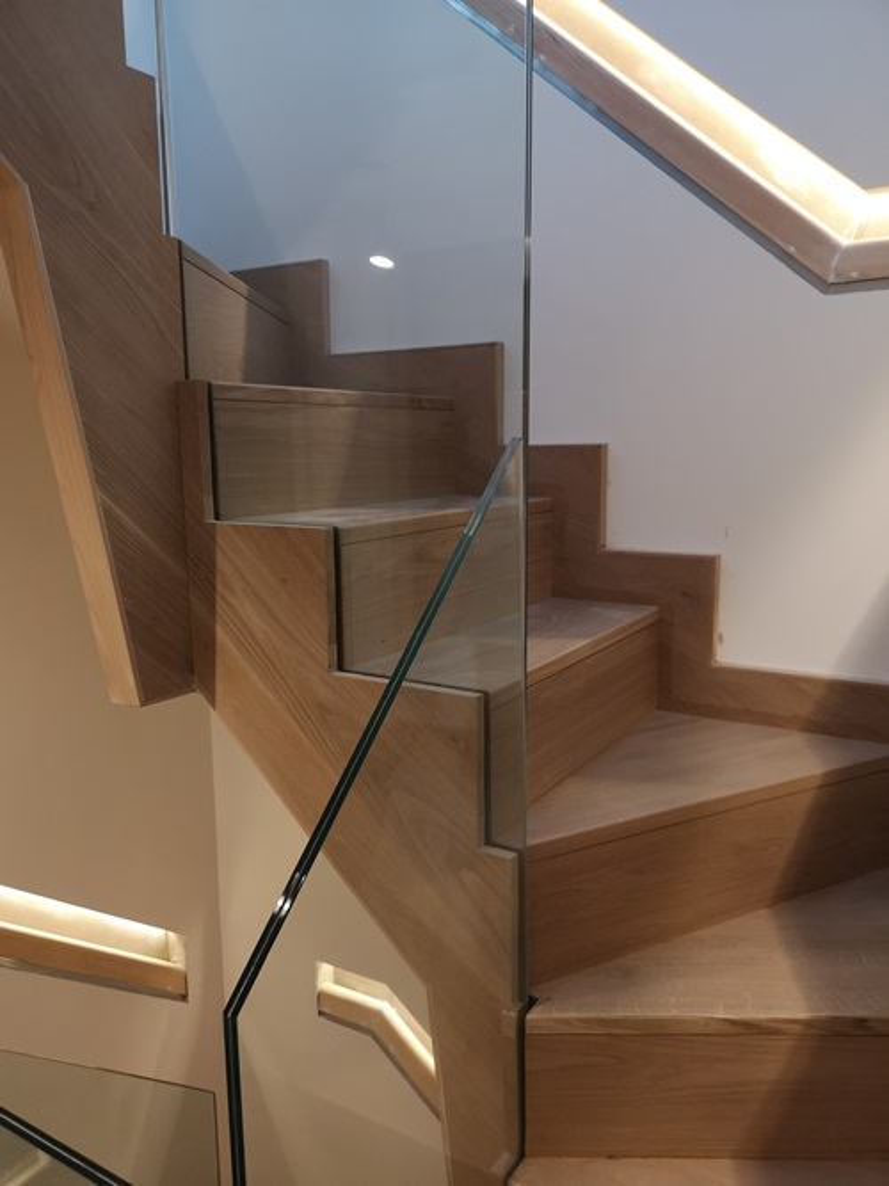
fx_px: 925
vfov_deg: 65.3
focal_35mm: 27
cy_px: 593
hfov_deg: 51.3
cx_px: 444
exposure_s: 1/50
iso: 200
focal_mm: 3.95
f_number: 1.8
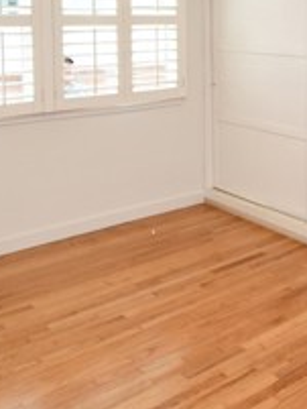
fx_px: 543
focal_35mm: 46
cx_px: 311
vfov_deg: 39.1
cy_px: 64
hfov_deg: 29.4
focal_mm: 10
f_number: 5
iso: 200
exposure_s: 1/100
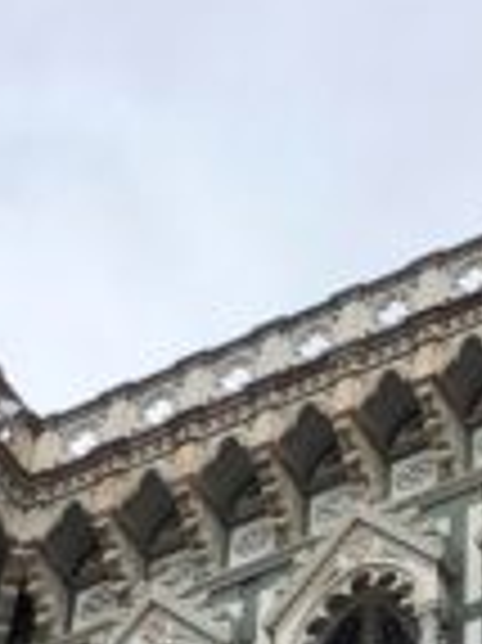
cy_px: 662
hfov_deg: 7.1
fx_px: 3867
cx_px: 644
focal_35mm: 208
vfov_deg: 9.4
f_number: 2.2
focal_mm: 4.15
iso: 25
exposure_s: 1/927
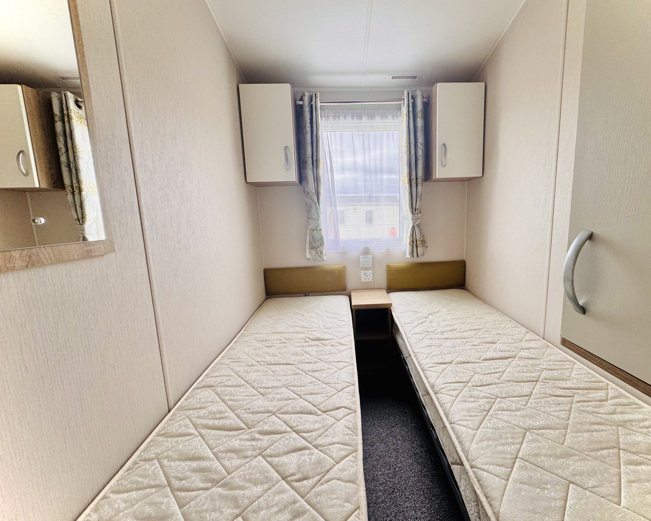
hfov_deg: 96.5
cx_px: 356
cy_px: 259
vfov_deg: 84.0
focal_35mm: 15
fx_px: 289
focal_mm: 2.22
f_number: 2.2
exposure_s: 1/99
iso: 160
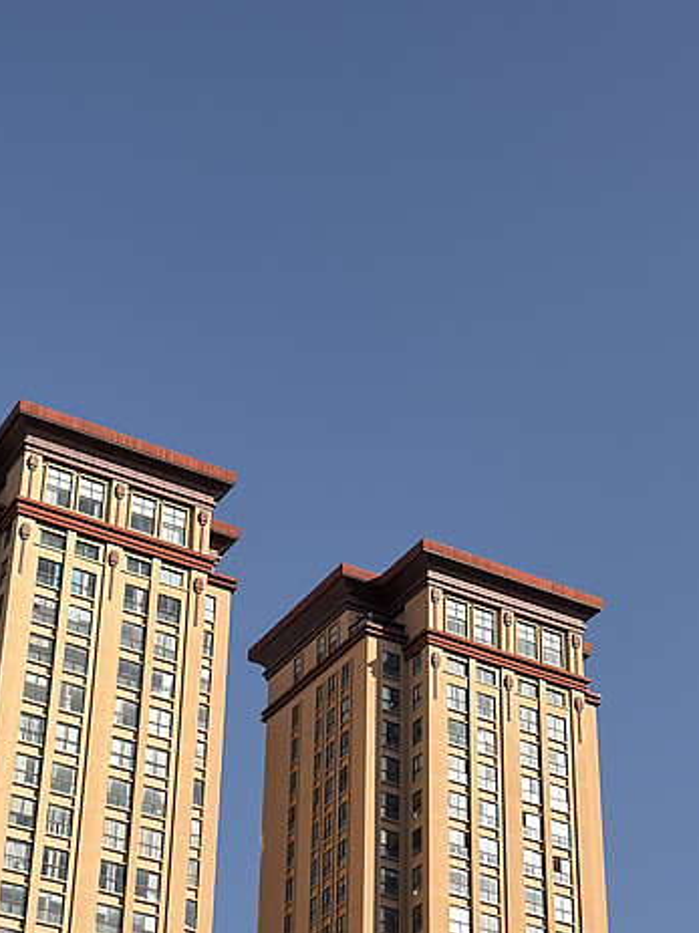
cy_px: 643
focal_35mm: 76
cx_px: 334
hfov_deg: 19.4
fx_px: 2047
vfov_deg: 25.5
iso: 64
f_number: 1.78
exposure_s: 1/3401
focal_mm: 6.76
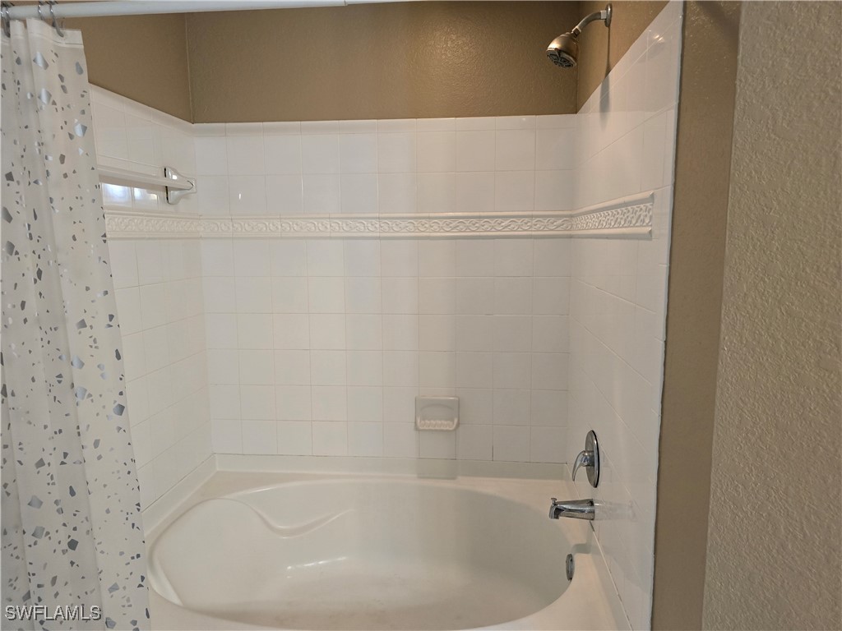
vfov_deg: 58.9
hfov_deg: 73.9
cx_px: 421
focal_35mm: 23
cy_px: 316
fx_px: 559
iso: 800
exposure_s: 1/120
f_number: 1.7
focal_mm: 6.3
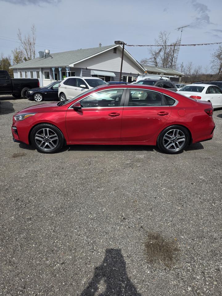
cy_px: 148
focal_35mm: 23
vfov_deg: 73.9
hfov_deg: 58.9
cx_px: 111
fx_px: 197
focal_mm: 6.25
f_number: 1.7
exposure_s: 1/7944
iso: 64
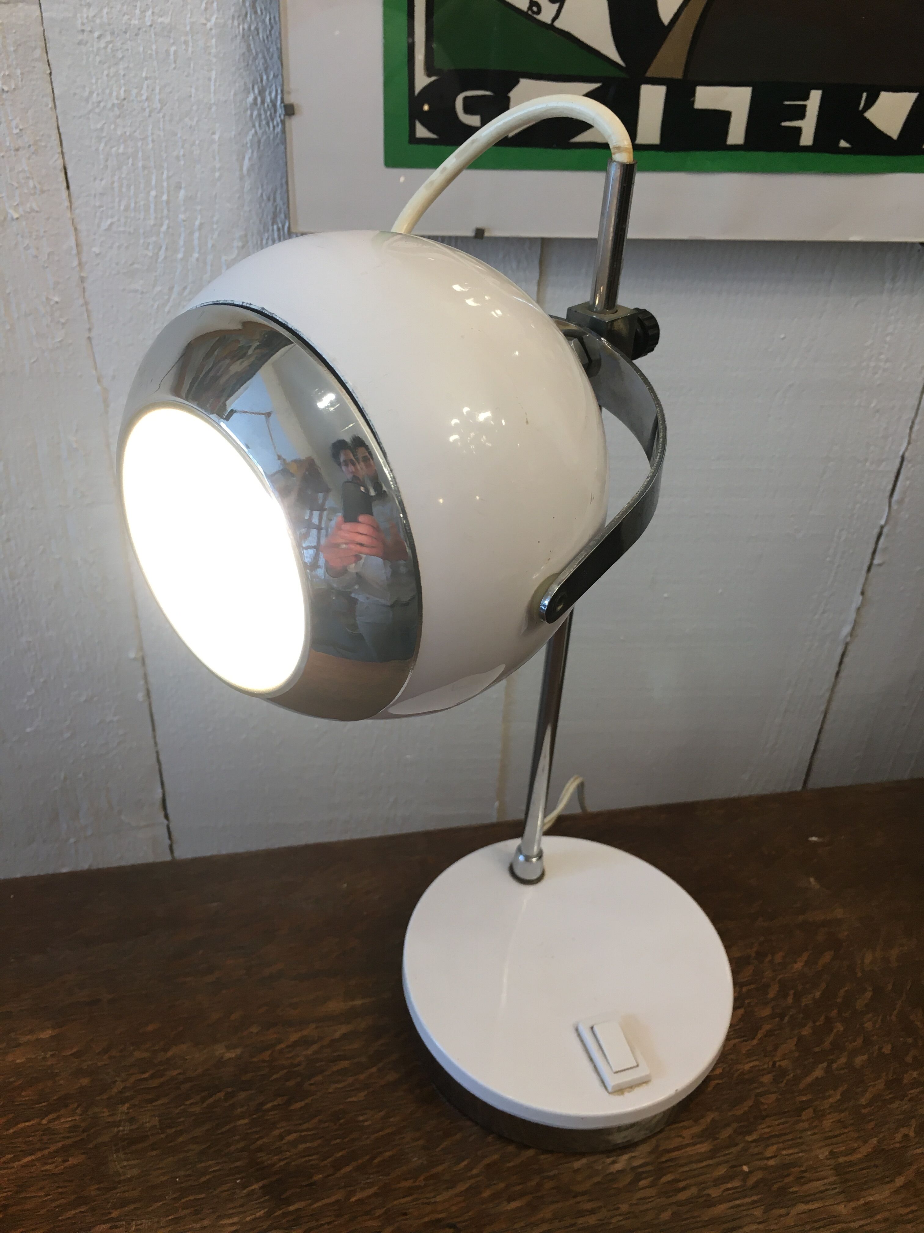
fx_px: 1032
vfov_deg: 61.7
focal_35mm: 29
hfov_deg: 48.2
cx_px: 462
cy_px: 616
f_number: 2.2
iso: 32
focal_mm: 4.15
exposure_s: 1/33
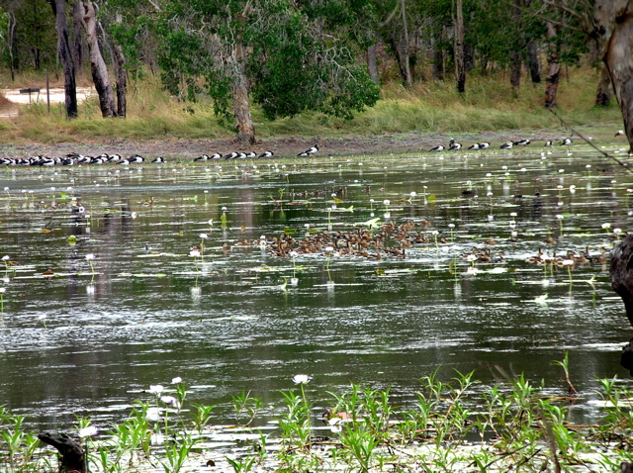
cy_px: 236
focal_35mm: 303
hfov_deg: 6.5
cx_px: 316
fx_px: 5532
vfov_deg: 4.9
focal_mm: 50
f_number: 4.4
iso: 56
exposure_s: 1/120
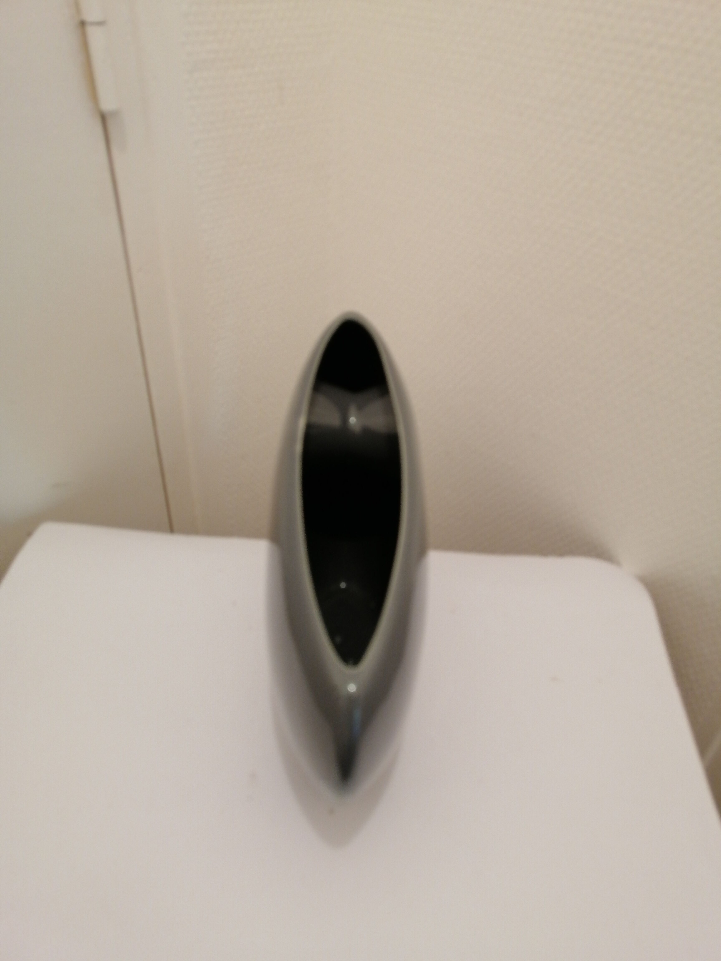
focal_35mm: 26
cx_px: 360
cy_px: 480
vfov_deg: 67.3
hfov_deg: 53.1
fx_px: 722
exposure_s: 1/33.3
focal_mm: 3.96
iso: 250
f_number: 1.8
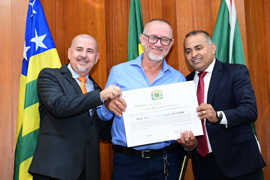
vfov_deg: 20.3
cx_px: 135
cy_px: 90
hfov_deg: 30.1
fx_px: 503
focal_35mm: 67
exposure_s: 1/125
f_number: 4.5
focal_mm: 45
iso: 4000
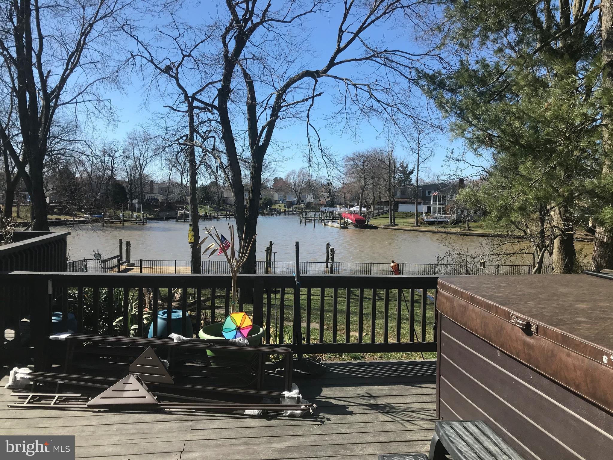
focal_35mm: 28
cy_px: 230
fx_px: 496
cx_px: 306
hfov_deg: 63.4
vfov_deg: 49.7
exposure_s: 1/1198
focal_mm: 3.99
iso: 20
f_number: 1.8
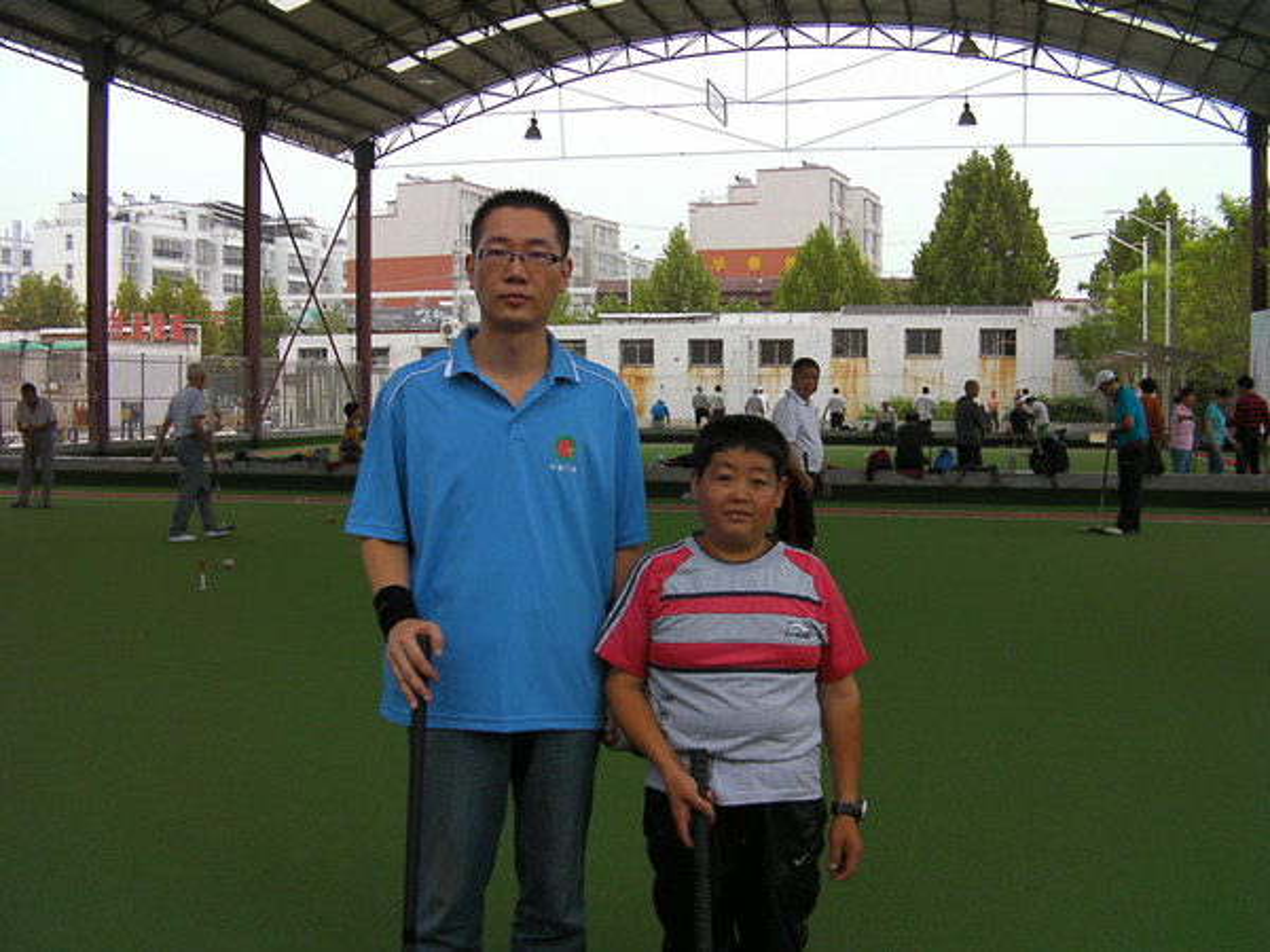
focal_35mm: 38
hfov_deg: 49.0
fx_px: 1394
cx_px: 635
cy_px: 476
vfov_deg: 37.7
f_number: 3.5
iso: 50
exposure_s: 1/100
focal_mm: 6.8
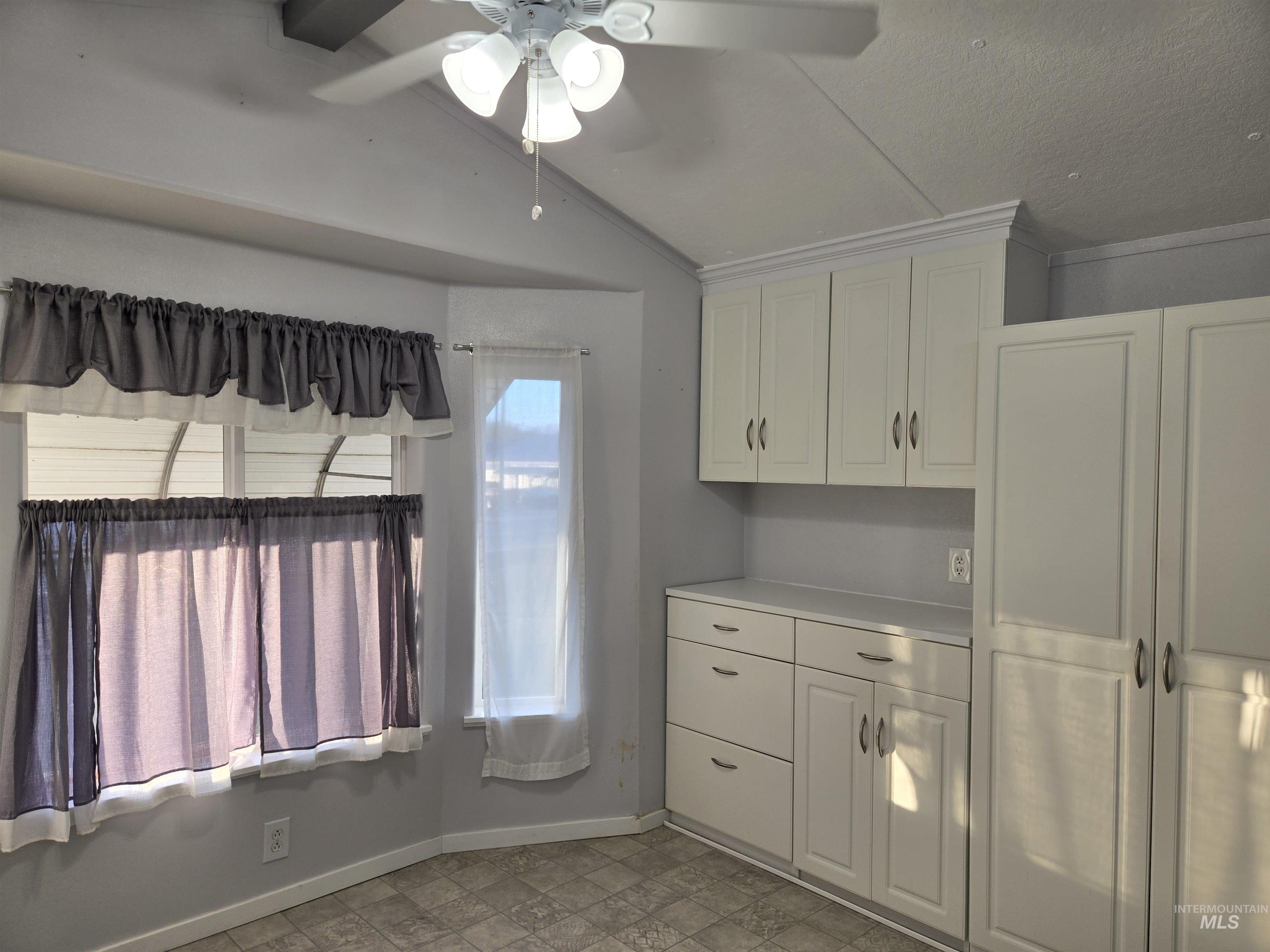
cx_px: 635
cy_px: 476
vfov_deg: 58.9
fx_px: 844
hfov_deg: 73.9
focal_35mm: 23
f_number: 1.8
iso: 50
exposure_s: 1/120
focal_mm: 5.4
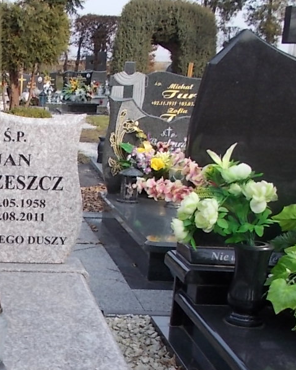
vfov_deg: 27.3
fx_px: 744
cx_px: -32
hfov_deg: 21.3
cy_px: 297
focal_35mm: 68
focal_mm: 4.6
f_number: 3.2
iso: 80
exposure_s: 1/400
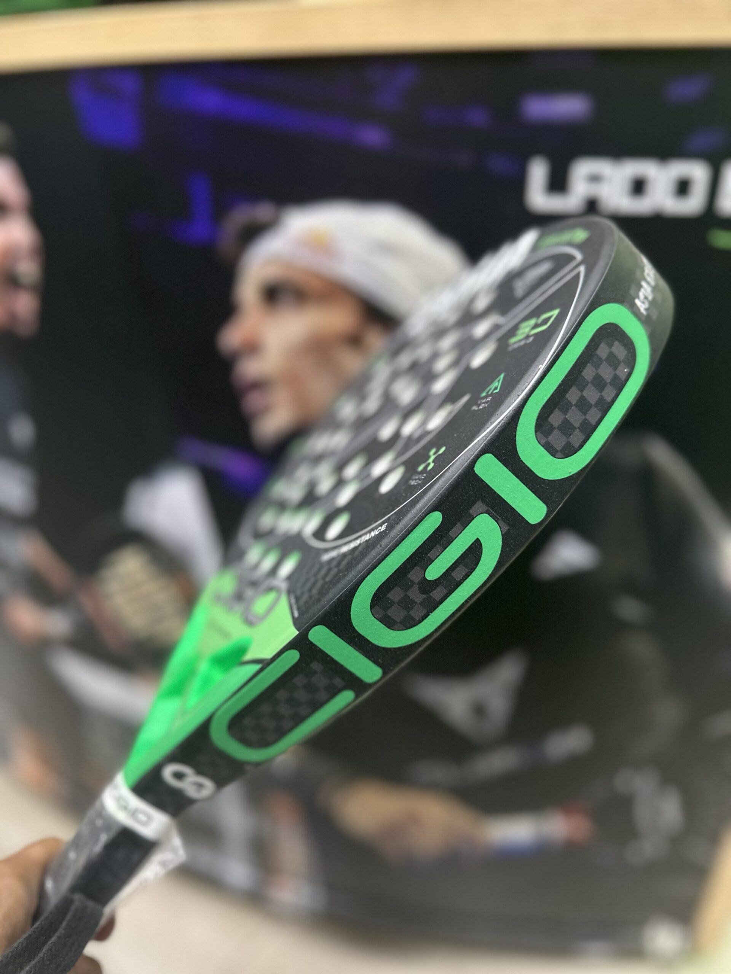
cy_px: 487
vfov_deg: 71.6
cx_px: 366
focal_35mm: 24
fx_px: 676
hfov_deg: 56.8
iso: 640
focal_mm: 6.86
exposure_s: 1/60
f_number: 1.78
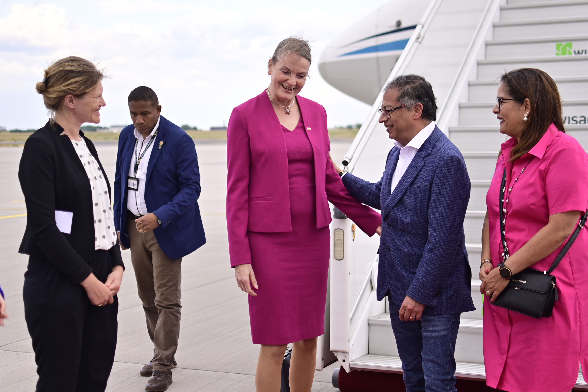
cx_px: 294
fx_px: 849
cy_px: 196
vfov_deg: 26.0
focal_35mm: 52
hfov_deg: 38.2
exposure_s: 1/1600
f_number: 1.8
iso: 160
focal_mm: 35
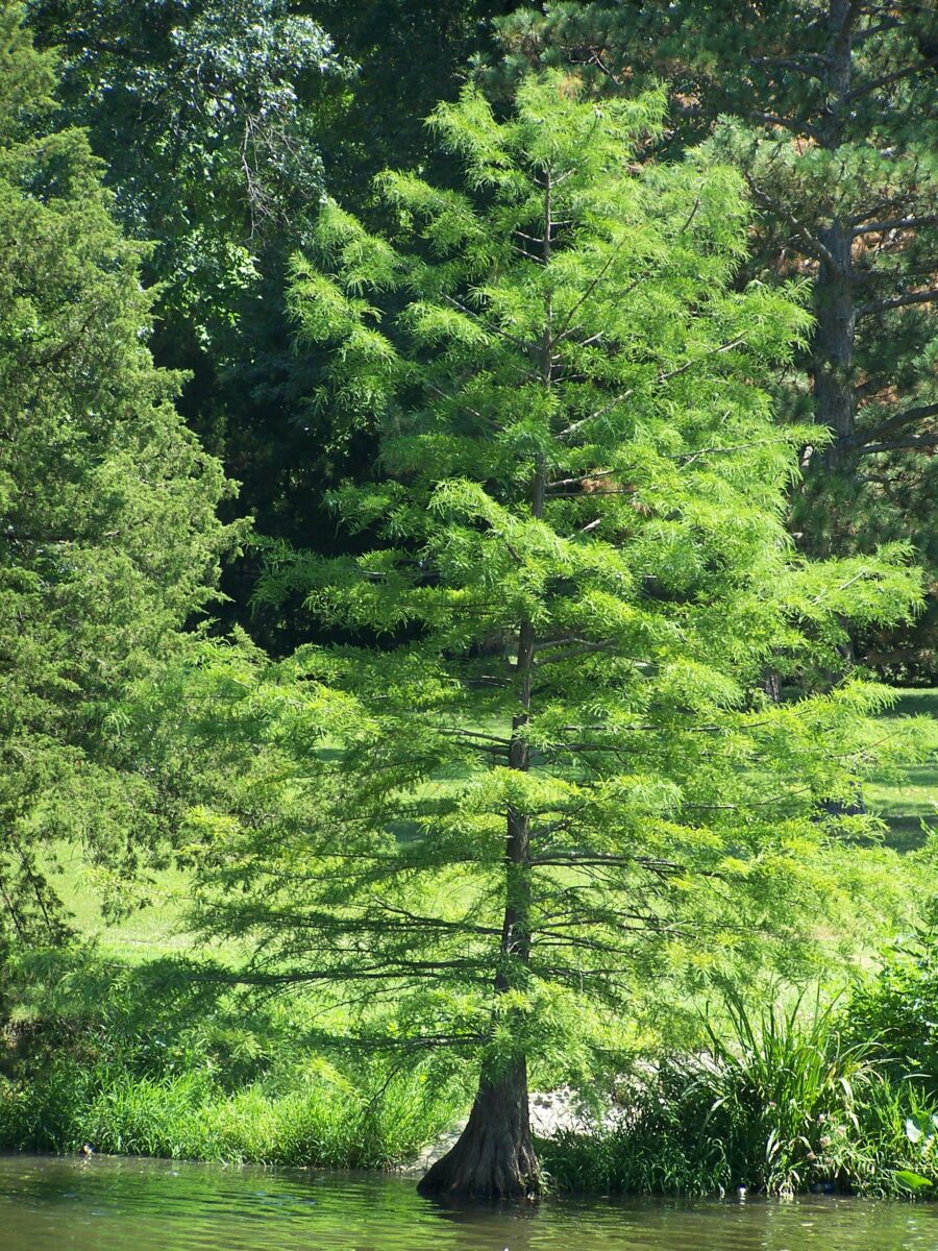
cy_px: 626
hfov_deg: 7.9
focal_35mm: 189
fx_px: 6829
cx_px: 469
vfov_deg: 10.5
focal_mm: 31.3
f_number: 3.2
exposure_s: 1/350
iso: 80
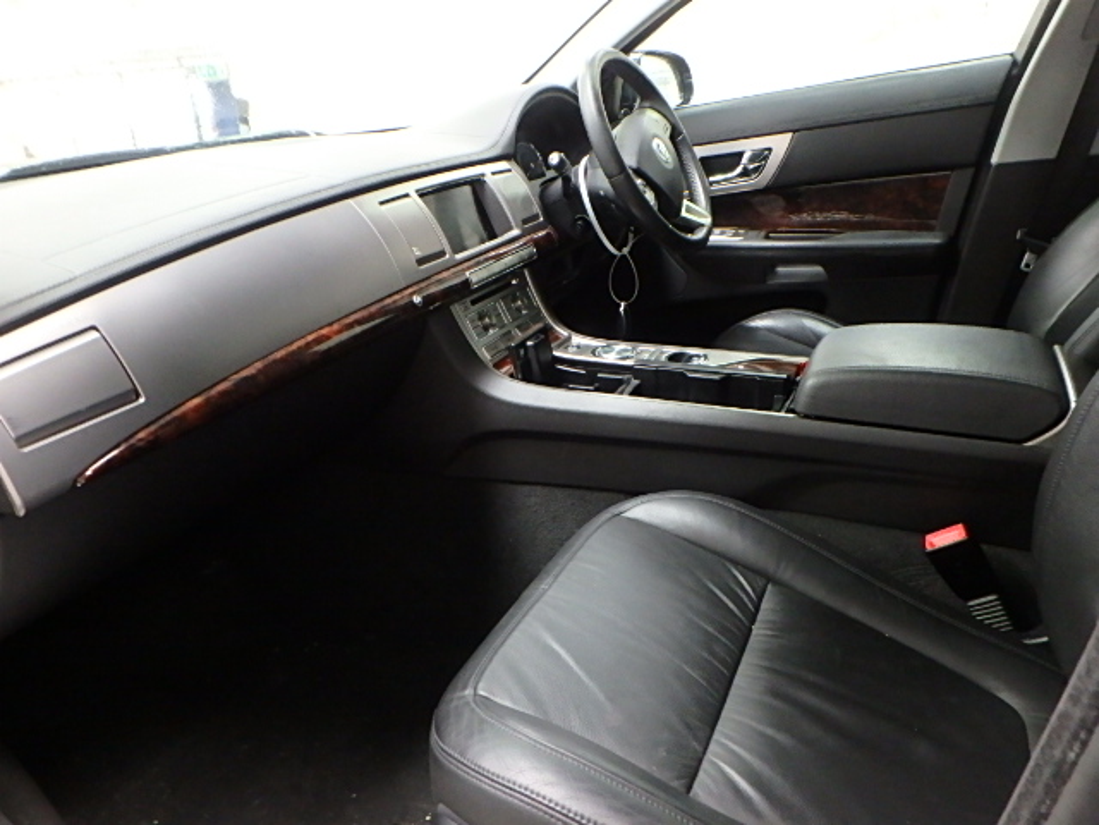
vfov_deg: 54.9
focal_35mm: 25
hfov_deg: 69.4
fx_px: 794
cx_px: 550
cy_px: 412
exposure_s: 1/13
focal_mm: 4.5
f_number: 4.1
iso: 800
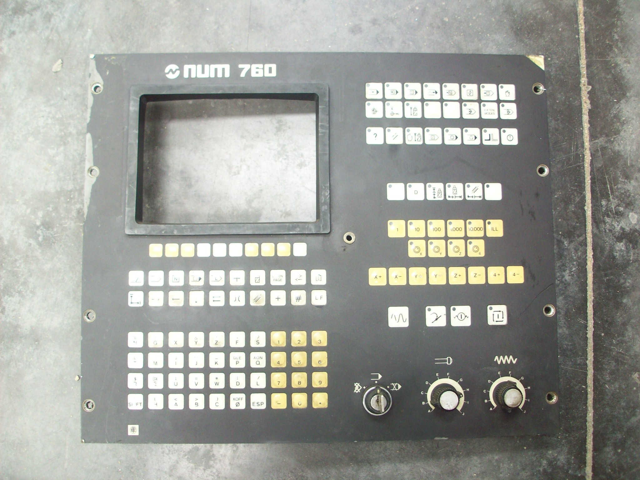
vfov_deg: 41.8
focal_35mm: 34
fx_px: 629
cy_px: 240
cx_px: 320
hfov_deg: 54.0
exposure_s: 1/30
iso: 91
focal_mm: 5.7
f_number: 2.8
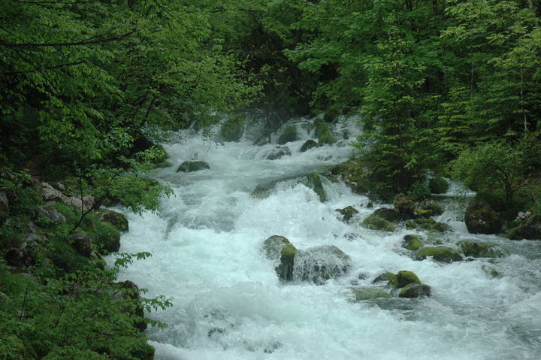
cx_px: 270
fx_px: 901
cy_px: 180
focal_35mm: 60
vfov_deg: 22.6
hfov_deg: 33.4
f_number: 6.3
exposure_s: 1/160
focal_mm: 40
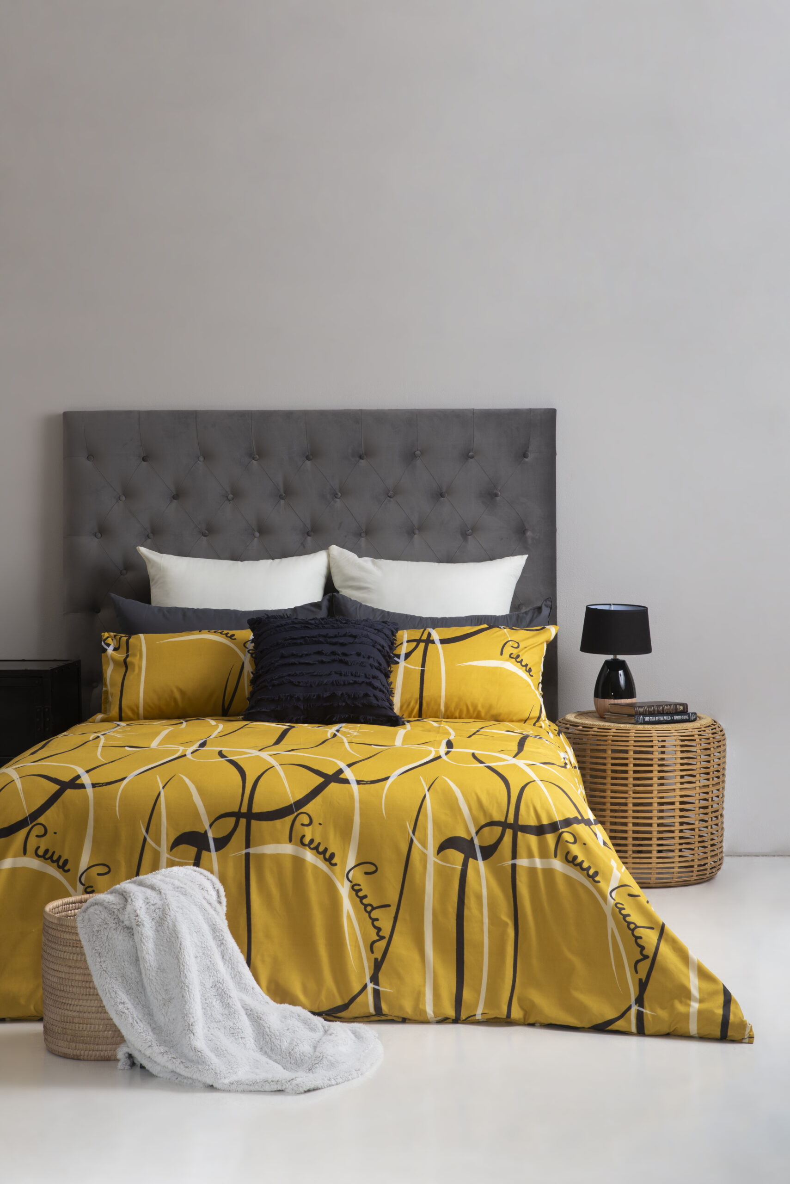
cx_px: 395
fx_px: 2302
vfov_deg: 28.8
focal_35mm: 70
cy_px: 592
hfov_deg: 19.5
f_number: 11
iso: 100
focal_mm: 70
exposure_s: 1/160
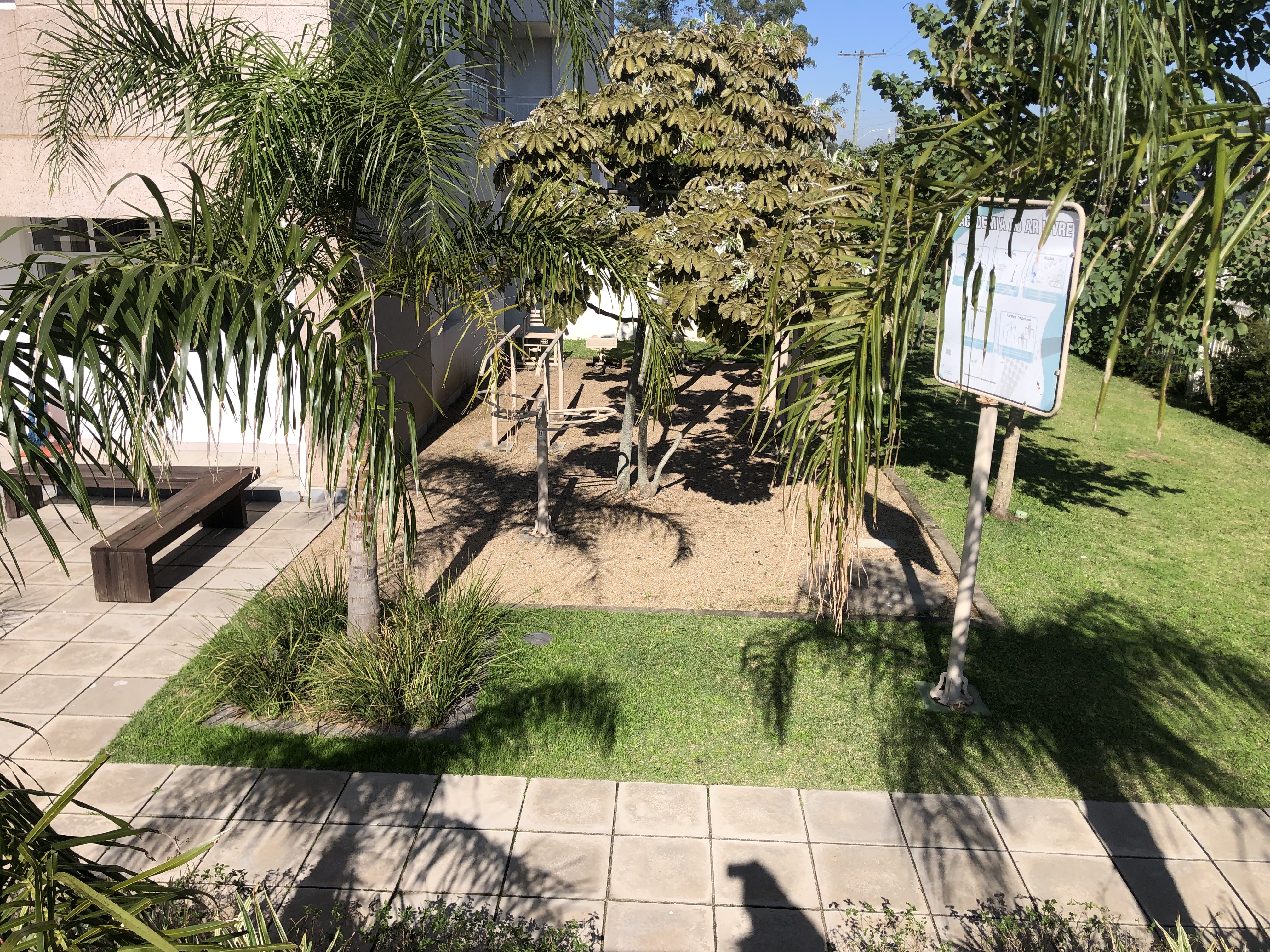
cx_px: 635
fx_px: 1027
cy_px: 476
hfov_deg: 63.4
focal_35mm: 28
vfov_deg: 49.7
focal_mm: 3.99
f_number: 1.8
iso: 20
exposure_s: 1/1946
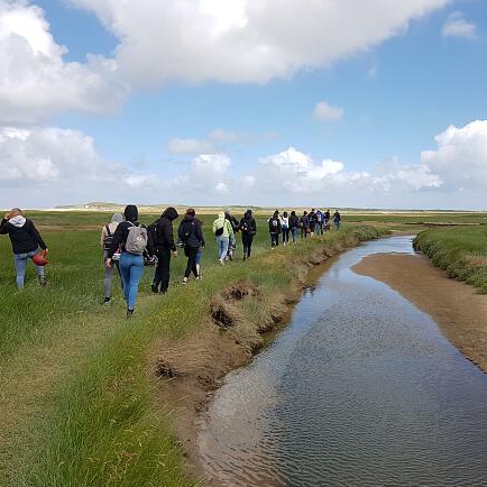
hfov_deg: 52.1
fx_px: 493
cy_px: 245
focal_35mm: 31
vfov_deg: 52.5
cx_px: 299
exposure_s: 1/2232
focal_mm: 4.2
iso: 50
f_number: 1.7
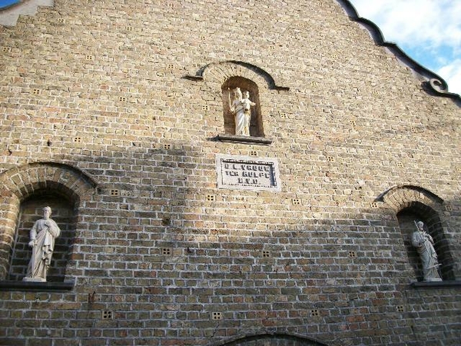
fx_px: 426
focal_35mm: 32
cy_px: 173
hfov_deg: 56.8
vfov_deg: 44.2
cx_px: 230
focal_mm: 5.7
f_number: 2.9
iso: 80
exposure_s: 1/400
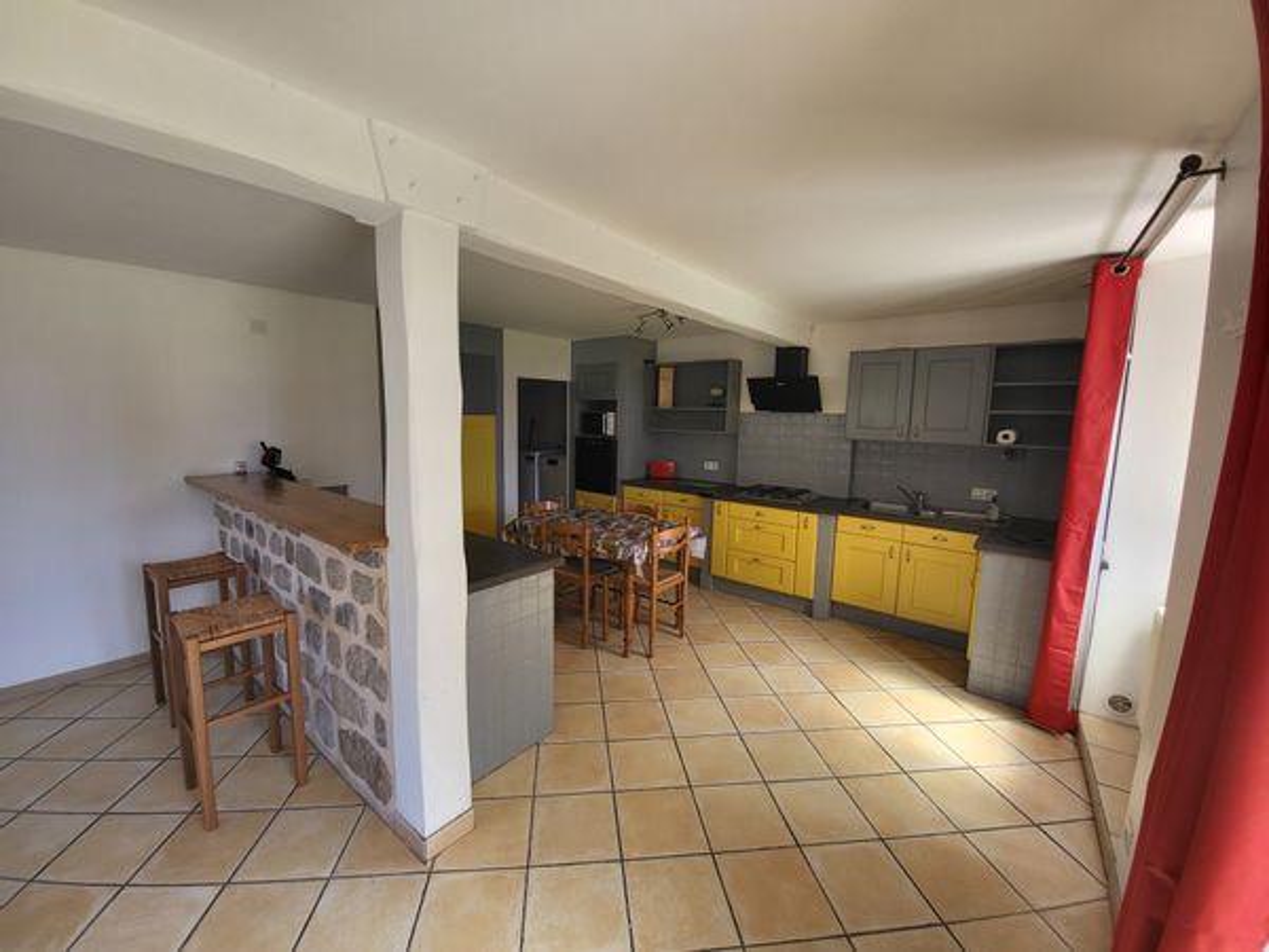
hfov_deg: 106.2
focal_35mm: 13
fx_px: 477
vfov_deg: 89.9
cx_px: 634
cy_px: 476
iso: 40
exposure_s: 1/50
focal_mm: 1.74
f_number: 2.2
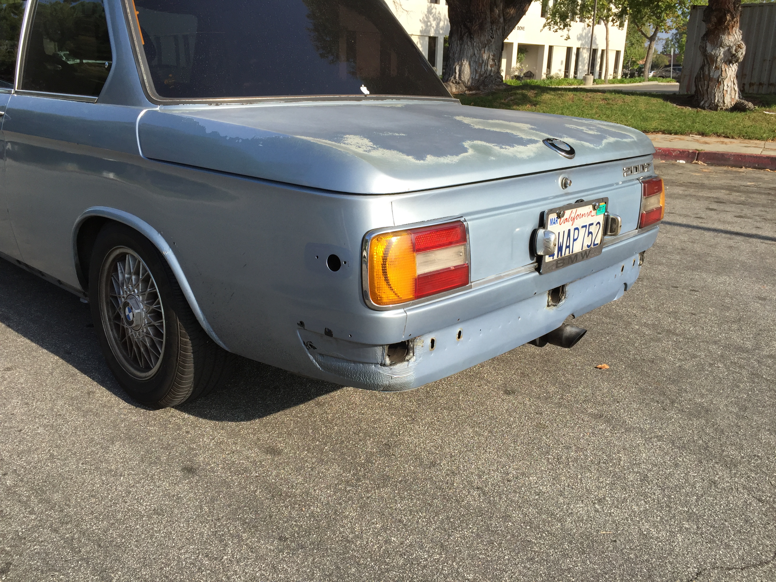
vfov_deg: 48.2
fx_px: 650
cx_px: 388
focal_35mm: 29
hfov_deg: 61.7
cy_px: 291
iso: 32
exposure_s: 1/1199
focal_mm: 4.15
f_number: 2.2
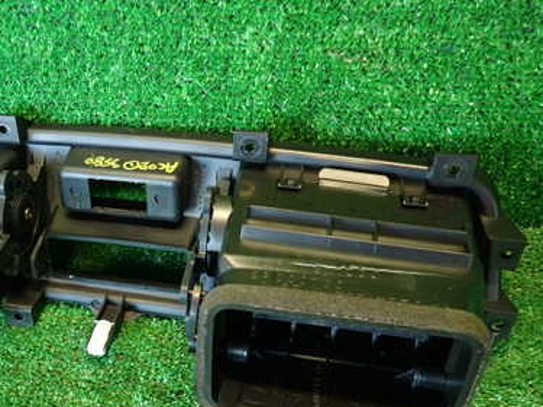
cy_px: 291
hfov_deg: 45.1
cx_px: 133
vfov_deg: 35.4
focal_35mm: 40
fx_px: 627
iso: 320
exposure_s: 1/30
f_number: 2
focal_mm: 4.5
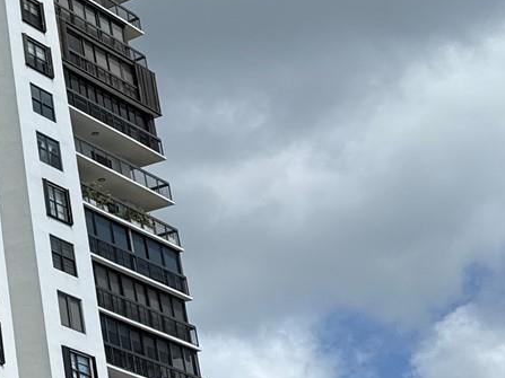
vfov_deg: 16.8
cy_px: 15
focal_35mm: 86
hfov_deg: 19.4
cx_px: -285
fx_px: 1254
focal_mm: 6.76
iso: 80
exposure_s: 1/8130
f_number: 1.78
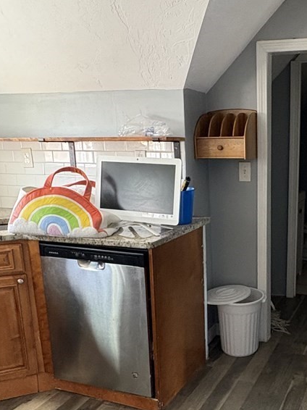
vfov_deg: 48.4
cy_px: 261
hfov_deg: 36.1
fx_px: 450
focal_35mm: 38
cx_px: 258
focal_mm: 2.22
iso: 500
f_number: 2.2
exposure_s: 1/60
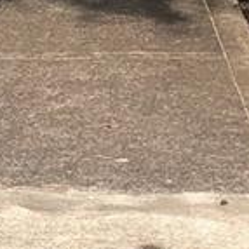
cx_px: -9
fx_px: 3141
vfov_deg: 4.4
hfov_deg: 4.5
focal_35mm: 386
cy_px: -491
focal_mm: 6
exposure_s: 1/813
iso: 16
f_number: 2.4
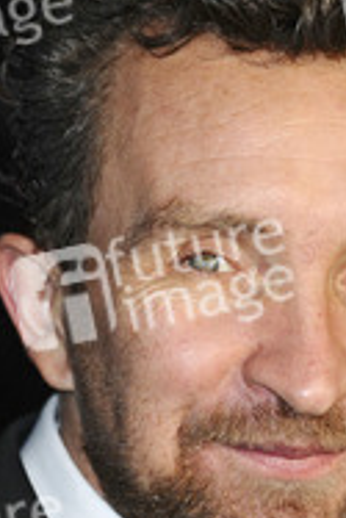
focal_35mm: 561
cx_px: 234
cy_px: 424
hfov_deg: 2.5
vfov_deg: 3.7
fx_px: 8073
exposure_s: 1/200
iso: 320
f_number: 4
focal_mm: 175
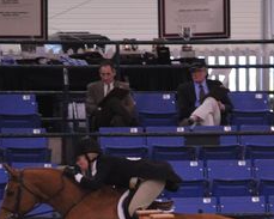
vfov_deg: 2.9
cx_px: 168
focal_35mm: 525
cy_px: 247
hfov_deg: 3.7
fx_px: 4256
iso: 5000
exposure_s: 1/400
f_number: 2.8
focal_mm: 200
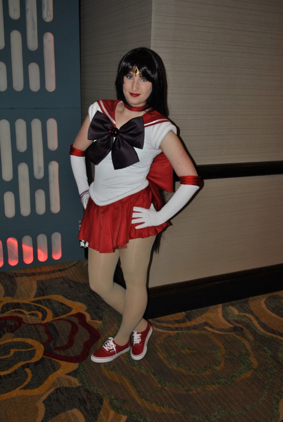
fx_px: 423
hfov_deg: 37.0
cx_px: 142
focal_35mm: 36
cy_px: 211
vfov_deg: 53.1
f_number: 4
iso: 200
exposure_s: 1/60
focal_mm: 24
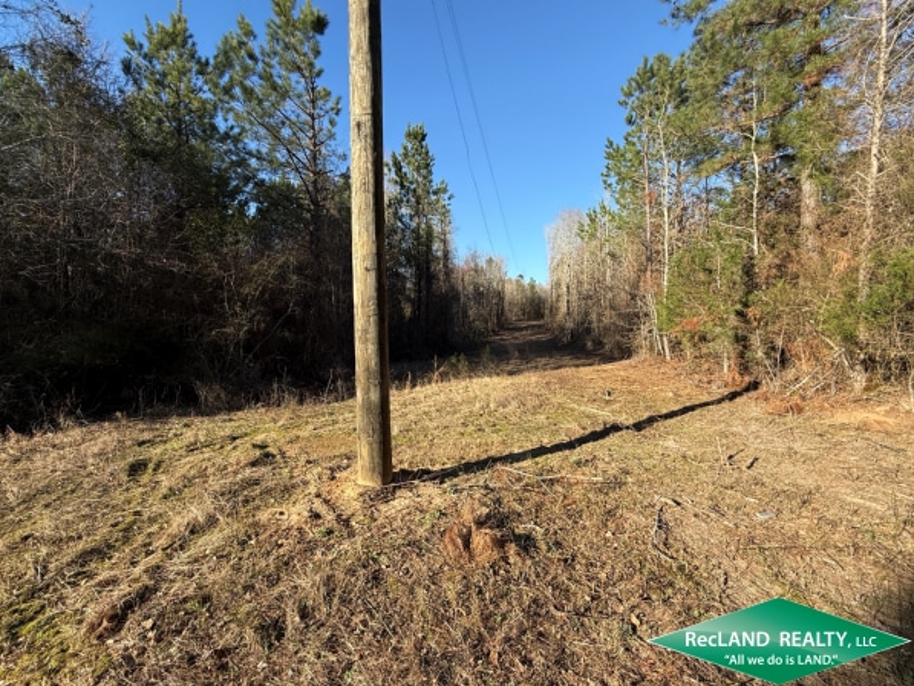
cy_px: 323
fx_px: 396
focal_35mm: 15
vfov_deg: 81.7
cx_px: 441
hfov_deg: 98.1
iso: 50
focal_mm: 2.22
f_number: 2.2
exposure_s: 1/734
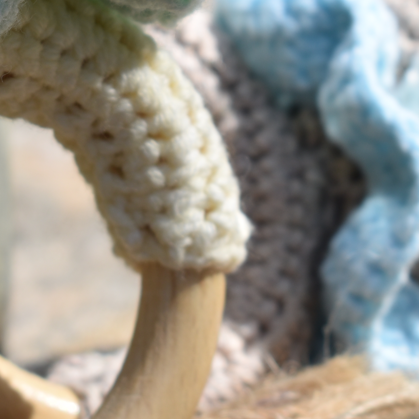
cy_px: -45
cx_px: 83
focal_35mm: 241
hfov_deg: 7.2
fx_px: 3307
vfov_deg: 7.2
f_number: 8
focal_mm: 55
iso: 100
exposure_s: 1/250
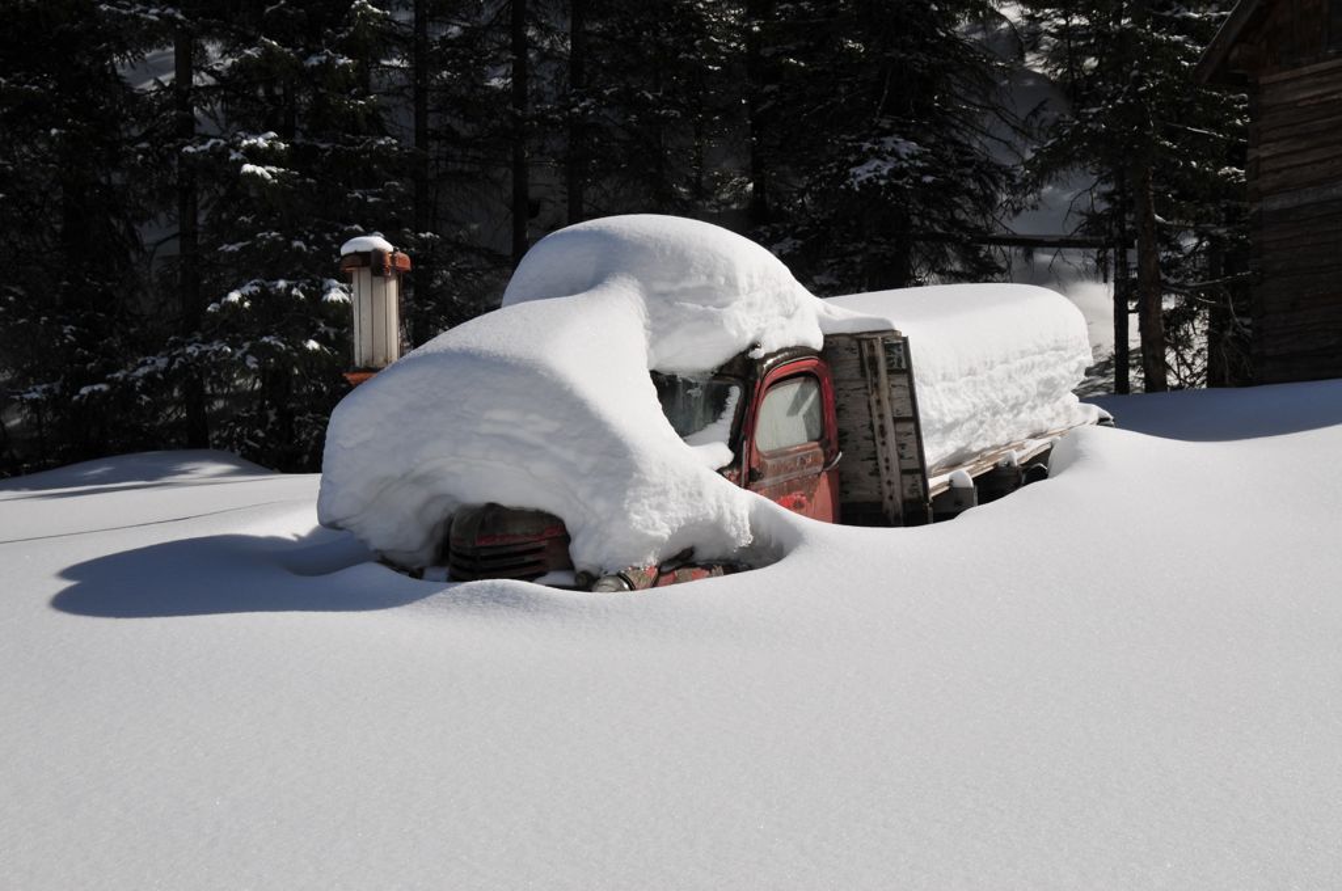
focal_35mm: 57
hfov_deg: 35.1
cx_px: 671
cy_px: 446
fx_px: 2122
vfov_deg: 23.7
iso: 200
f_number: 13
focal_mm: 38
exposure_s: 1/640
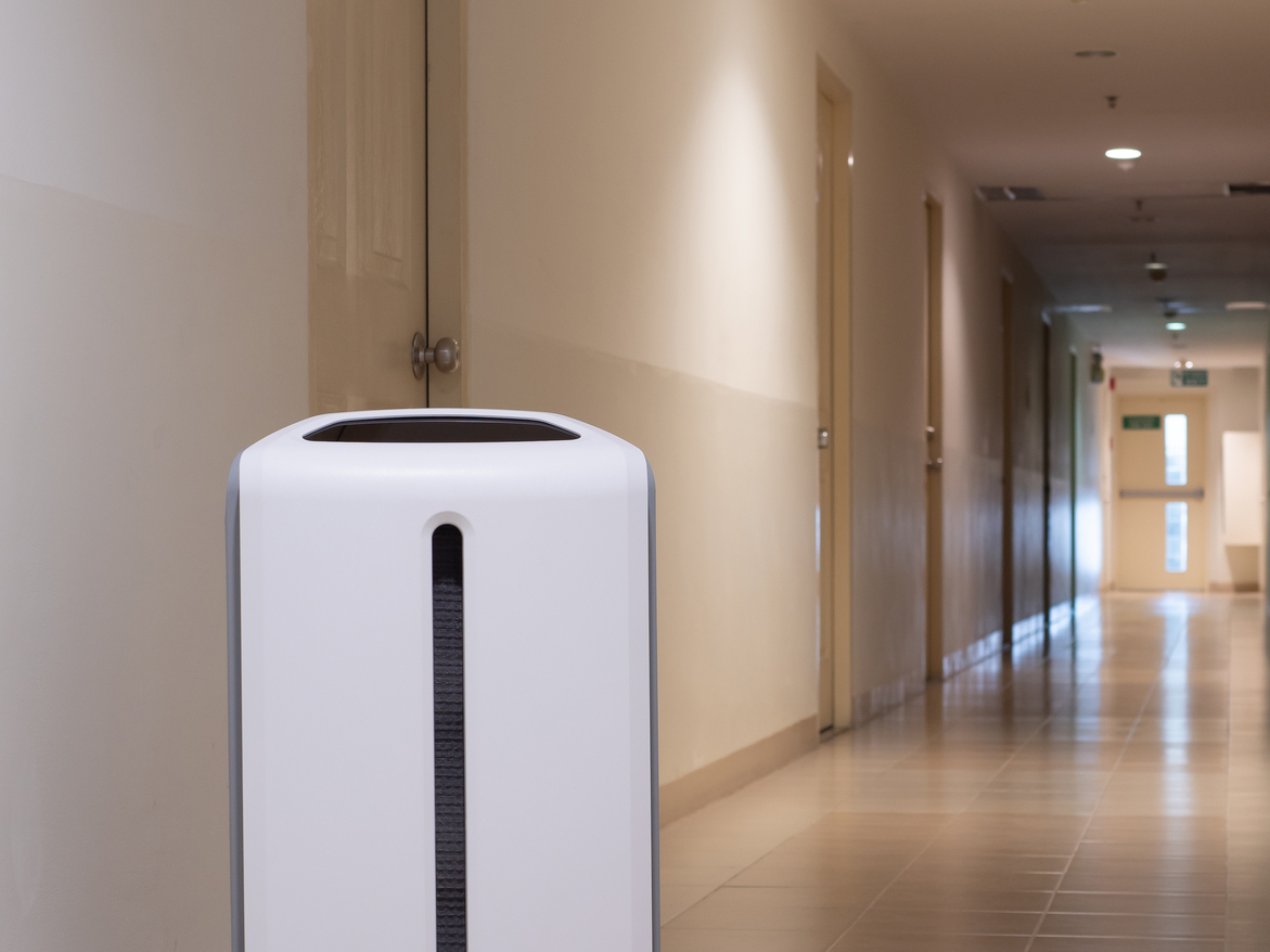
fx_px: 3008
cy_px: 606
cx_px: 767
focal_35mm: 82
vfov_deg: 18.0
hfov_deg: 23.8
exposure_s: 1/5
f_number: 3.5
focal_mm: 25
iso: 200
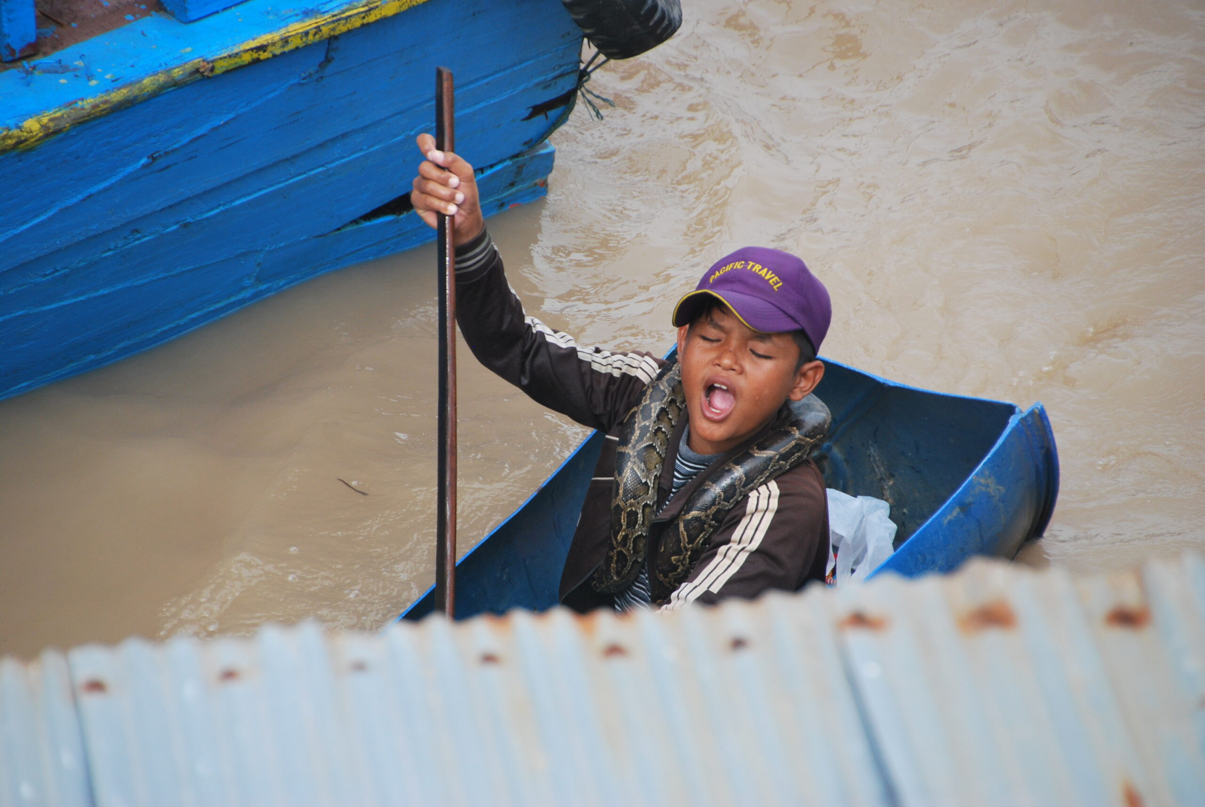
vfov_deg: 4.2
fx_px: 11060
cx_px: 602
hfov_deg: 6.2
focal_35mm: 330
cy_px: 404
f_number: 6.3
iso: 400
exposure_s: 1/500
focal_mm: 220
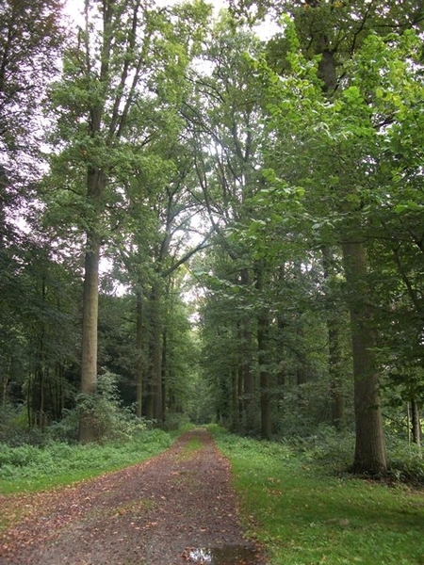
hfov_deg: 44.2
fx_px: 523
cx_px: 212
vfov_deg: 56.8
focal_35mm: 32
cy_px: 282
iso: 178
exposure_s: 1/125
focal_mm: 5.7
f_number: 2.9
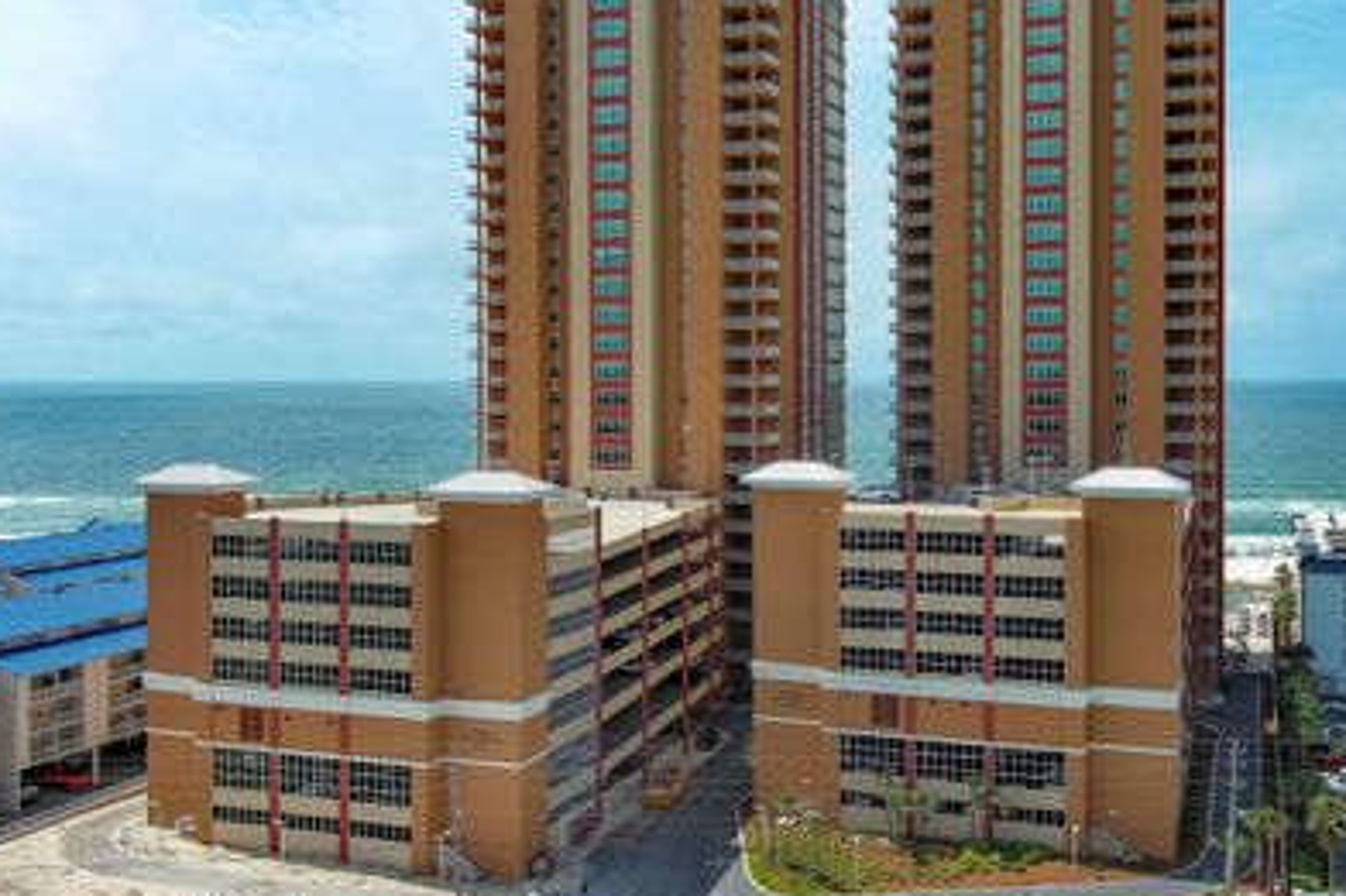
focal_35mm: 37
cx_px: 814
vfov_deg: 35.9
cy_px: 393
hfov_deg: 51.5
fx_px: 1383
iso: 100
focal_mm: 10.57
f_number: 6.3
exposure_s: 1/1600
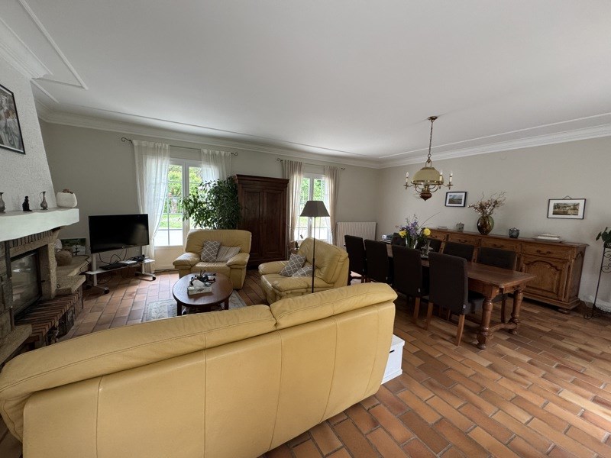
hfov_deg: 102.1
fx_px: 247
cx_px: 306
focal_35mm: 14
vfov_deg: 85.7
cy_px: 229
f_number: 2.2
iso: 200
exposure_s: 1/99
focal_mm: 2.22
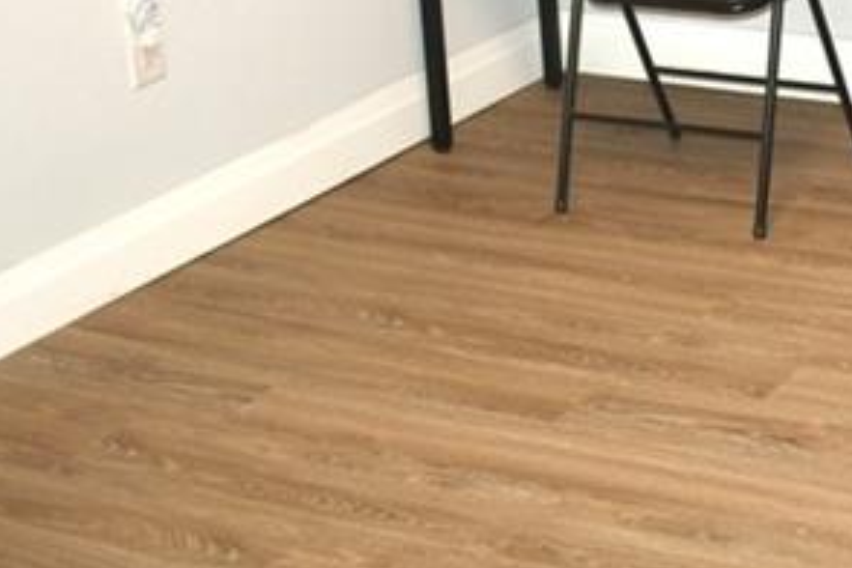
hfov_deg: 20.6
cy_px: -133
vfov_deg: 14.1
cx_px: 959
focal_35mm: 94
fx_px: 2224
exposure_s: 1/60
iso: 100
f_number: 3.5
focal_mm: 18
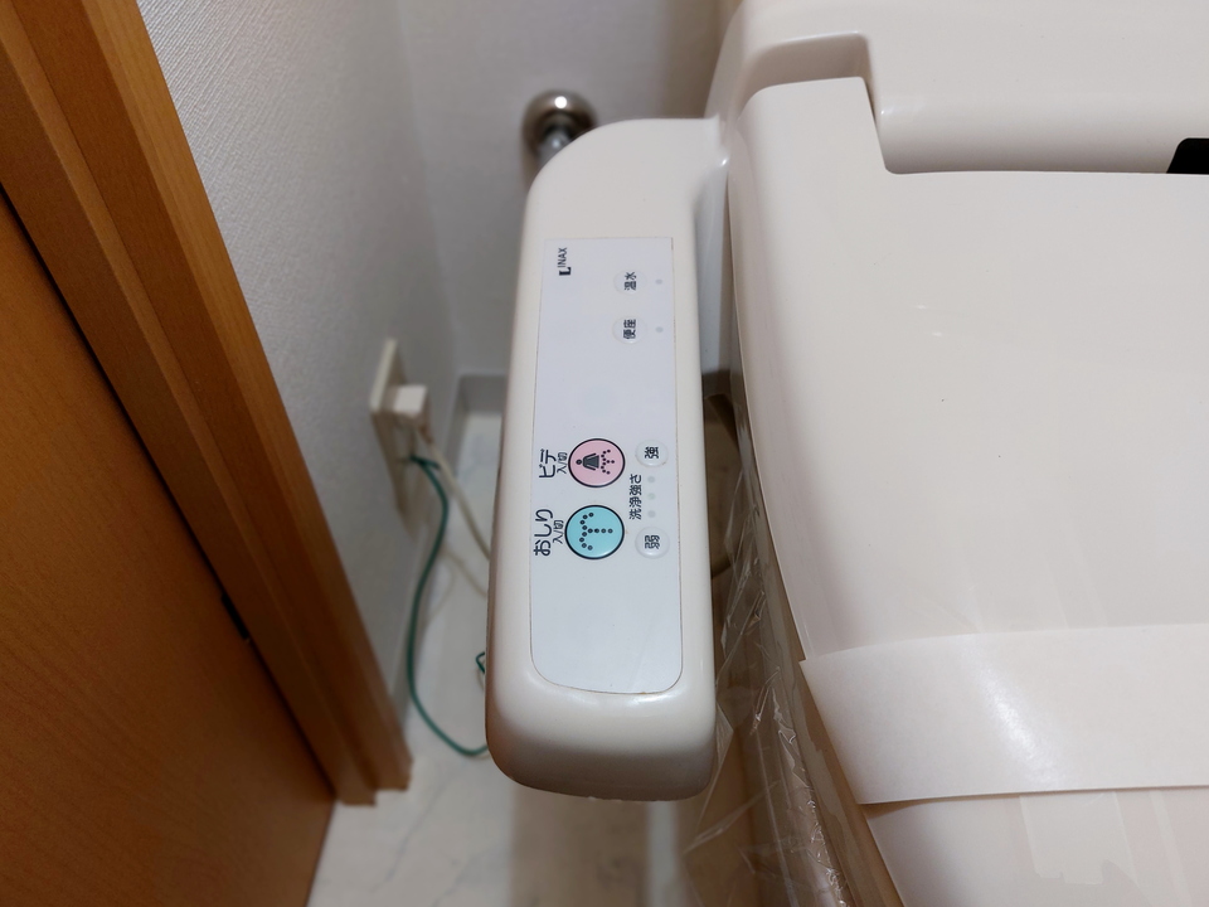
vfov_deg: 56.8
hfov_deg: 71.6
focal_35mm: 24
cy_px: 454
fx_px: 838
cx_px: 604
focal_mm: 5.23
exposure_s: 1/24
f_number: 1.8
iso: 64
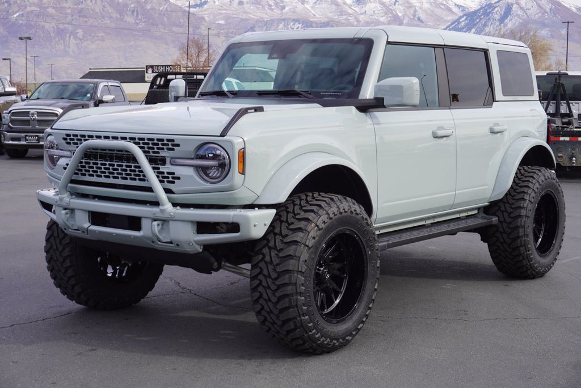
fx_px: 896
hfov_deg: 35.9
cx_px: 290
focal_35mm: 56
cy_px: 194
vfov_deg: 24.4
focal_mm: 37
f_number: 9
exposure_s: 1/100
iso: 100
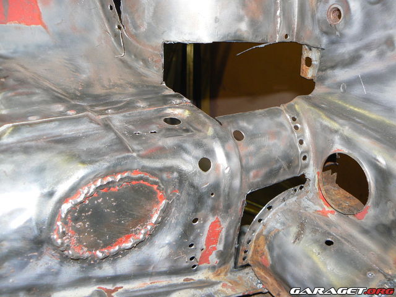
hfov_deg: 51.4
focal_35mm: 36
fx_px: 412
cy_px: 148
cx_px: 198
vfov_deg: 39.7
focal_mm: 6
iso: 100
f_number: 2.8
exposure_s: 1/30
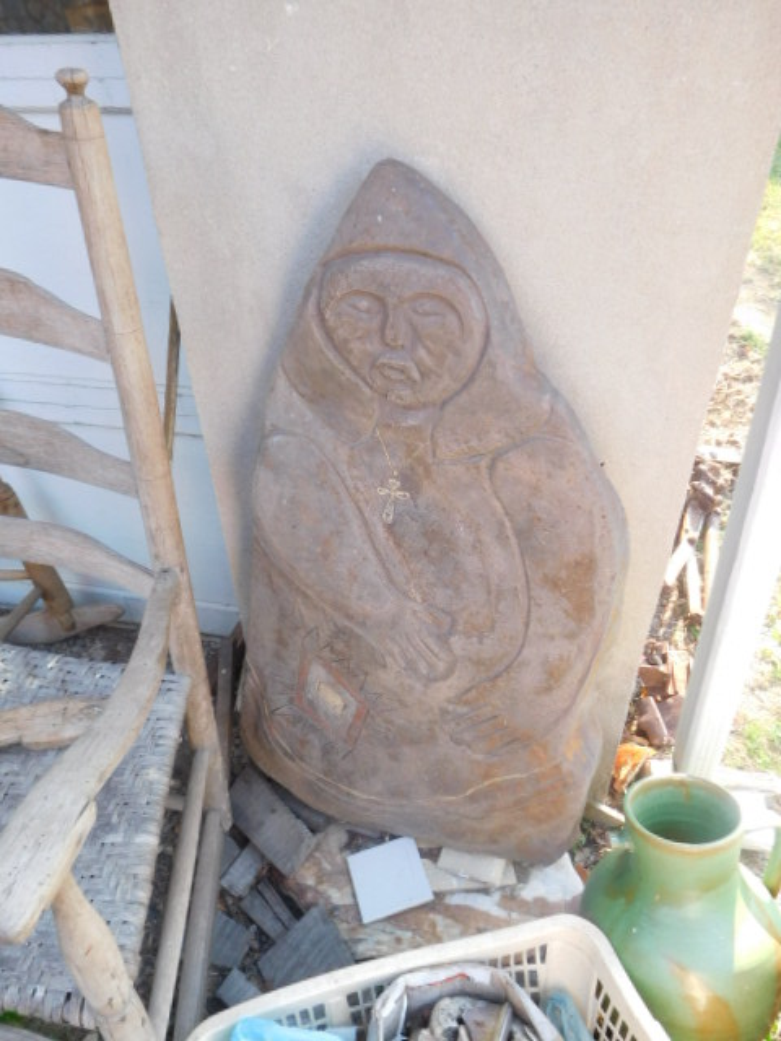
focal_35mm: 25
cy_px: 520
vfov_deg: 69.4
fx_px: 752
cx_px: 390
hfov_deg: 54.9
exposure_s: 1/60
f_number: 3.4
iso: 125
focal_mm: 4.5
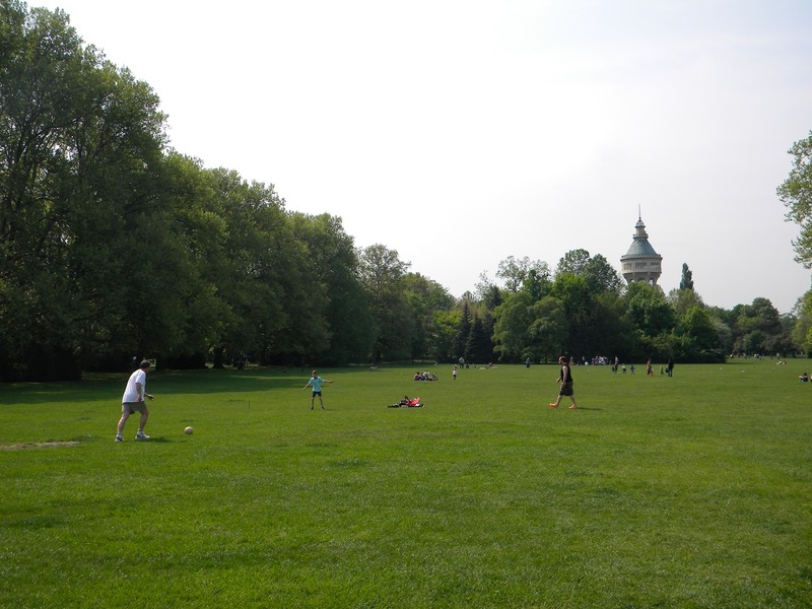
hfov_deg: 51.4
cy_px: 304
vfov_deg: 39.7
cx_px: 406
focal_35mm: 36
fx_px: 844
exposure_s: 1/274
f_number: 7.4
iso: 80
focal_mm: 6.4
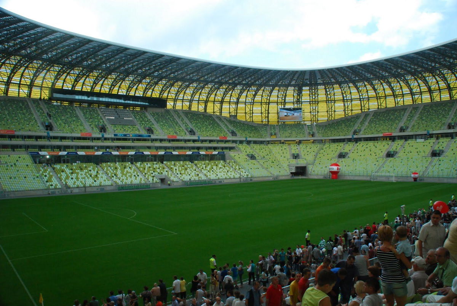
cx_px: 228
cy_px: 153
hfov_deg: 67.3
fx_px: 343
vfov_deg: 48.0
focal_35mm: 27
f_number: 10
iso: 1000
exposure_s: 1/200
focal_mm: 18
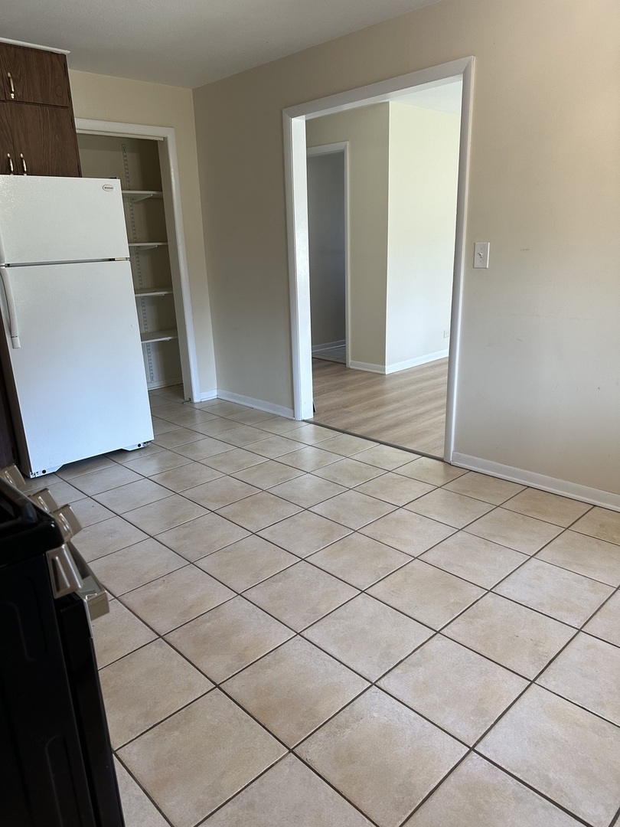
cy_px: 414
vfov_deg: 71.6
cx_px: 310
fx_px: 573
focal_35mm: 24
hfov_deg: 56.8
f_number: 1.78
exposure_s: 1/120
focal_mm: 6.86
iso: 125
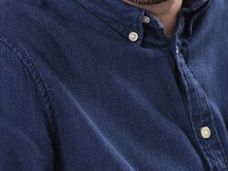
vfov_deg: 5.2
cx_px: 132
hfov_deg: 6.9
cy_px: 86
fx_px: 1884
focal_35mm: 286
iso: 400
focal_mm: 85
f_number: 2.8
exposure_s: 1/160
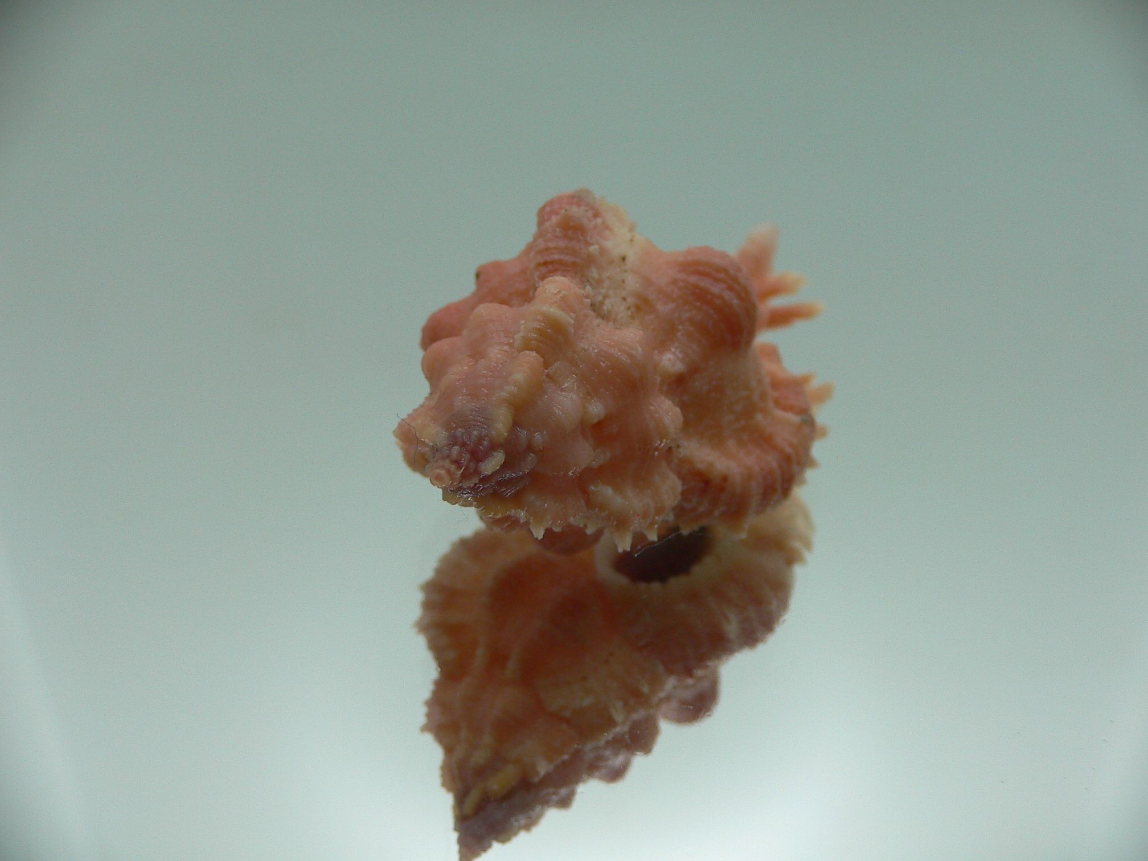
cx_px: 574
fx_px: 1161
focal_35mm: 35
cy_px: 430
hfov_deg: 52.6
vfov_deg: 40.7
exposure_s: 1/100
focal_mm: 4.6
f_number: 2.8
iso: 80
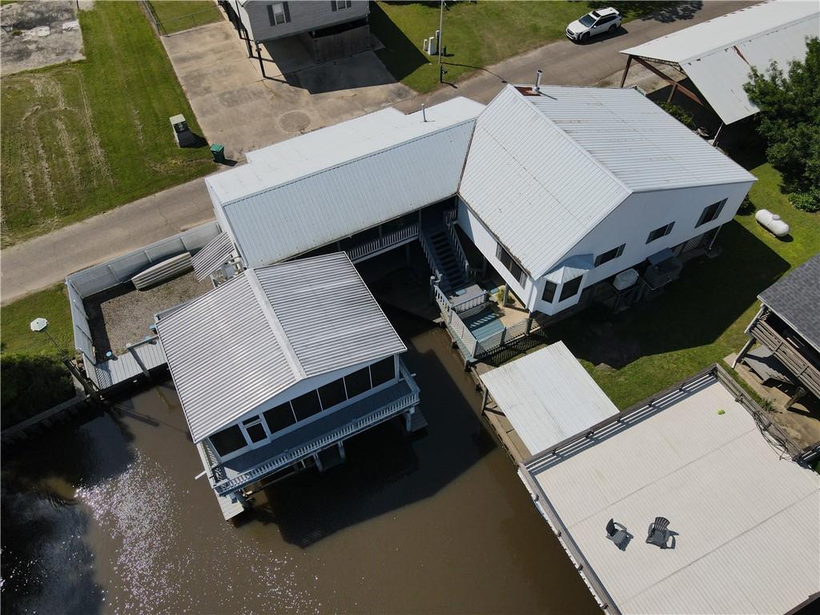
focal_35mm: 24
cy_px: 308
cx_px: 410
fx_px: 569
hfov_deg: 71.6
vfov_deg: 56.8
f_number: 2.8
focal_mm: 4.5
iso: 100
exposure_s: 1/2000
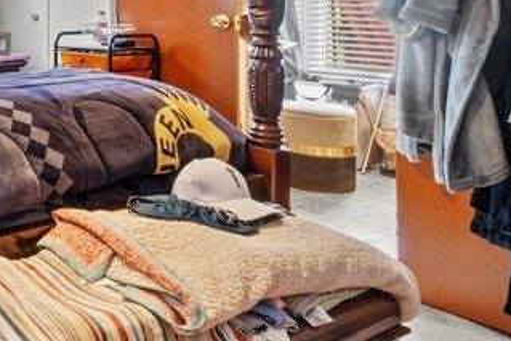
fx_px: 724
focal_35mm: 51
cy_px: -14
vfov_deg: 25.0
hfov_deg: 29.2
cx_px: -195
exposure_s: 6
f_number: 11
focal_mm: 10
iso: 400
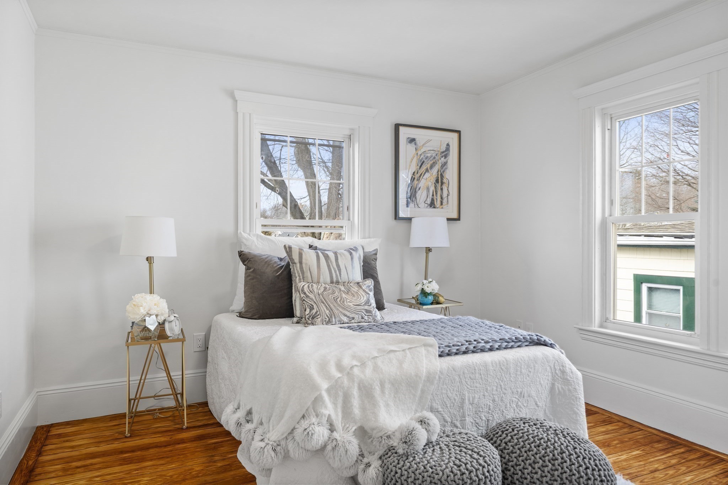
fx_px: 495
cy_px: 242
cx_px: 364
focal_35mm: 24
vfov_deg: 52.2
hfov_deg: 72.6
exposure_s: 1/6
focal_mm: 24.5
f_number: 7.1
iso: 320
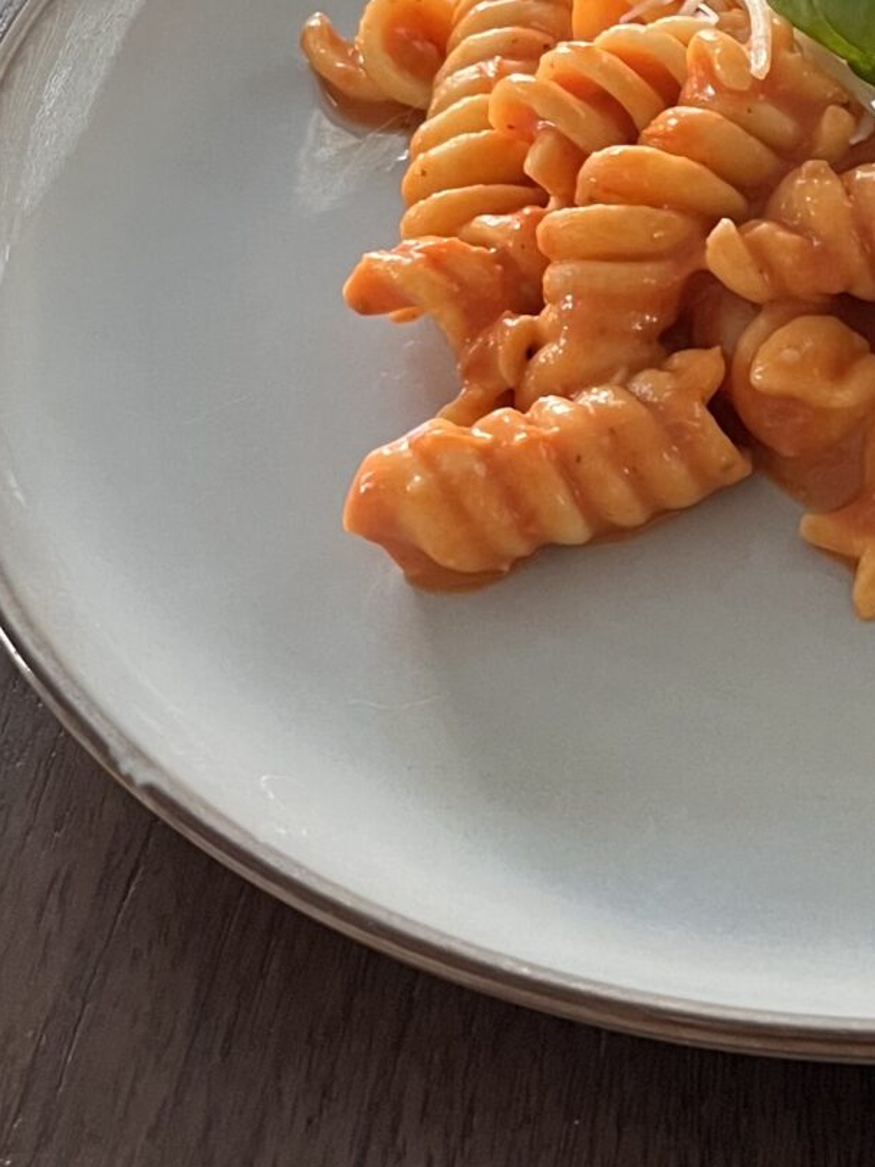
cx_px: 1274
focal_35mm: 82
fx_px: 2764
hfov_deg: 16.5
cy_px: 115
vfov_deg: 23.2
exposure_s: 1/60
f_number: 1.6
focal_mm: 5.1
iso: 500
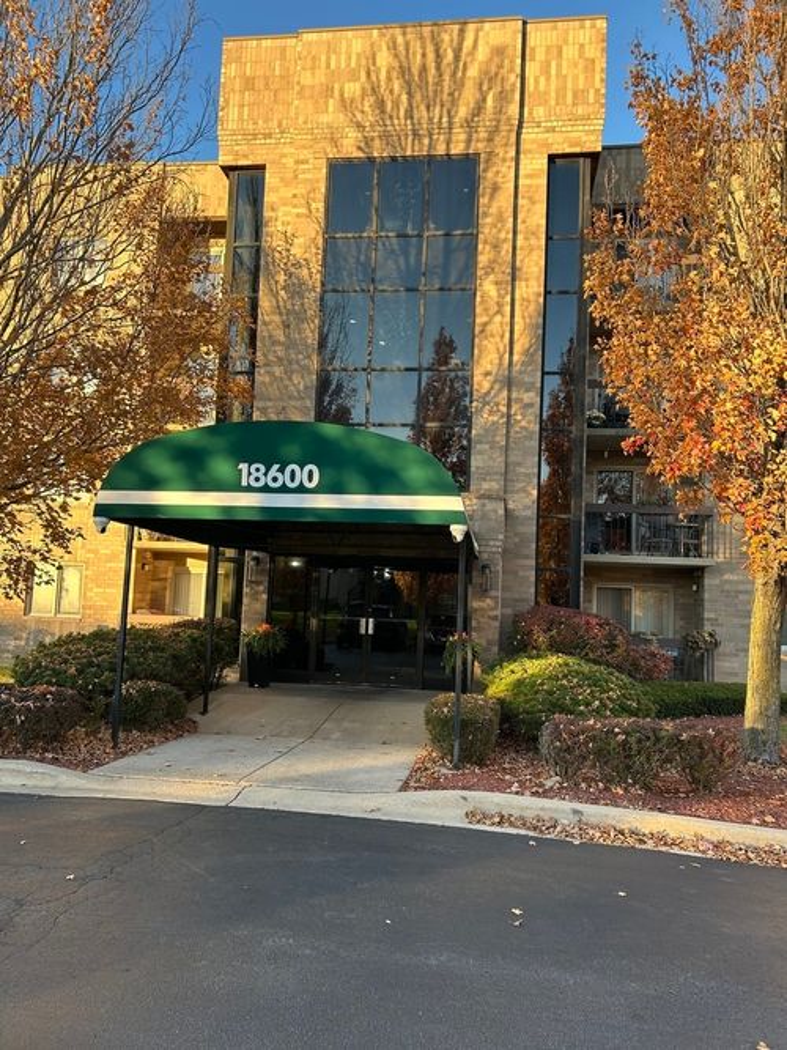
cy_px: 525
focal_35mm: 26
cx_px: 394
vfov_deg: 67.3
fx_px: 788
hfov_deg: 53.0
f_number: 1.5
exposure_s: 1/364
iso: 50
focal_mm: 5.7
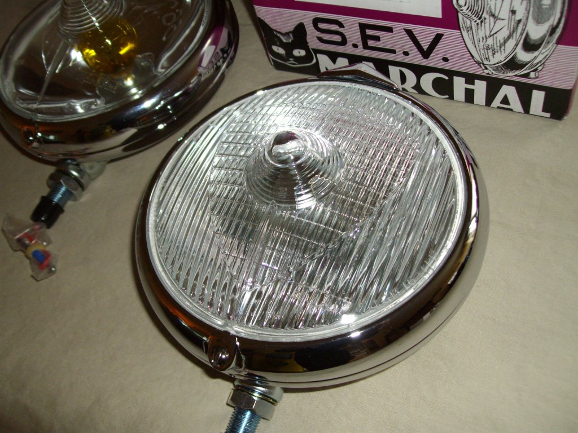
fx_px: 601
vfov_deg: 39.7
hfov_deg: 51.4
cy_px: 216
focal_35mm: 36
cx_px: 289
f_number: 2.7
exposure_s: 1/50
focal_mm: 6
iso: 160
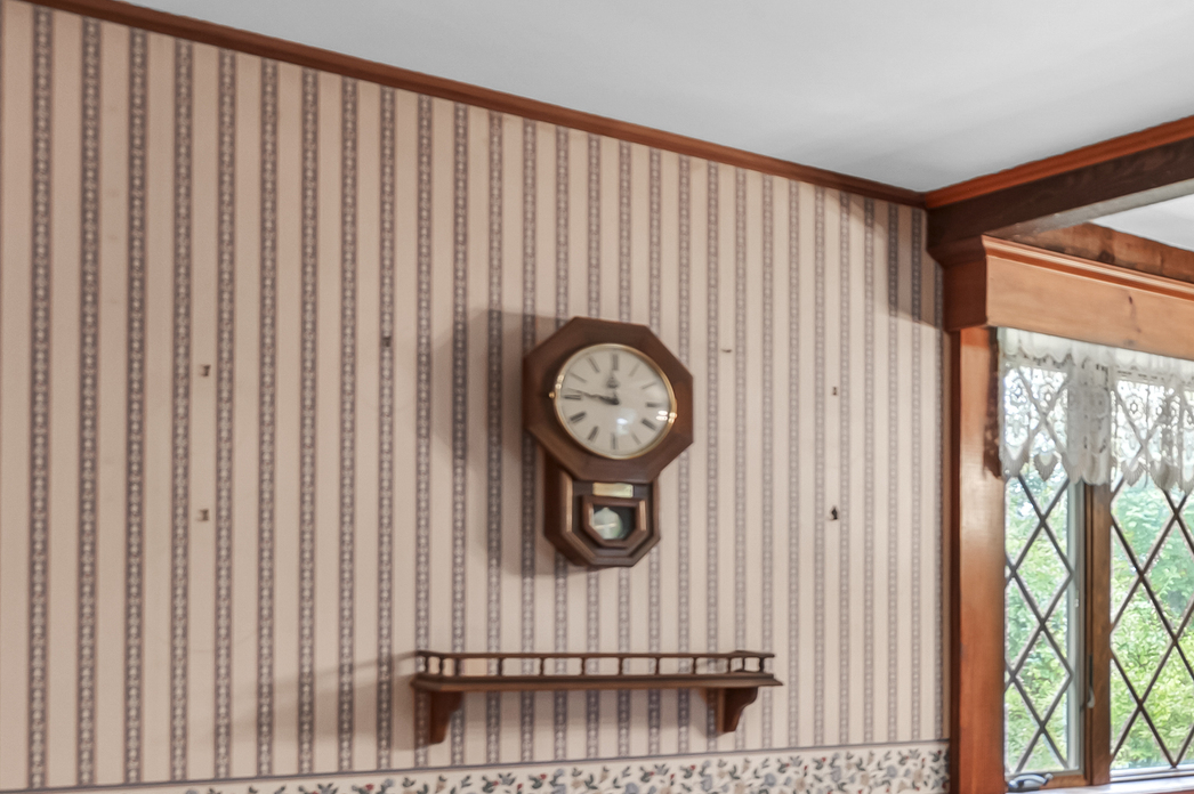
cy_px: 630
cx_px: 1396
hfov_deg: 34.5
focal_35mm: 47
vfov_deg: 28.0
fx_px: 1558
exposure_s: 1/15
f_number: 4
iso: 320
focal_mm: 16
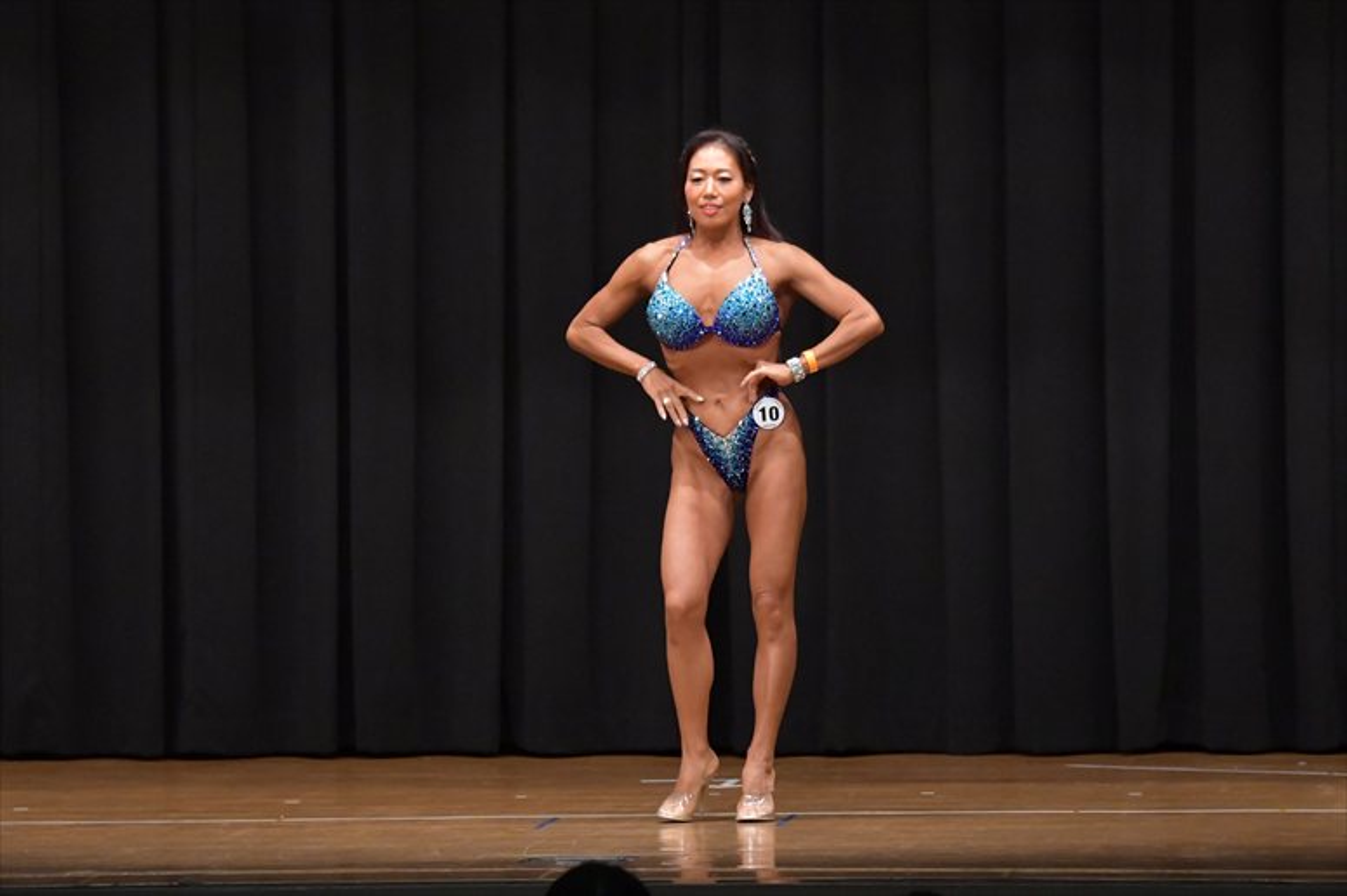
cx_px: 674
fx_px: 8116
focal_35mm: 217
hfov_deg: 9.5
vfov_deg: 6.3
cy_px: 448
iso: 6400
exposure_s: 1/400
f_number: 5.6
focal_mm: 145
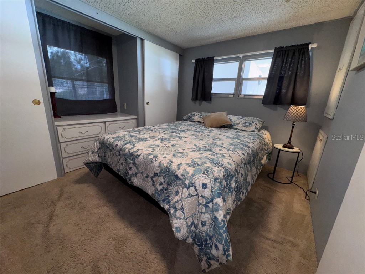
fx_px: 148
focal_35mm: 14
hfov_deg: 102.1
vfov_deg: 85.7
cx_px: 182
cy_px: 137
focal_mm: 2.22
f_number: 2.2
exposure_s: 1/122
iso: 64
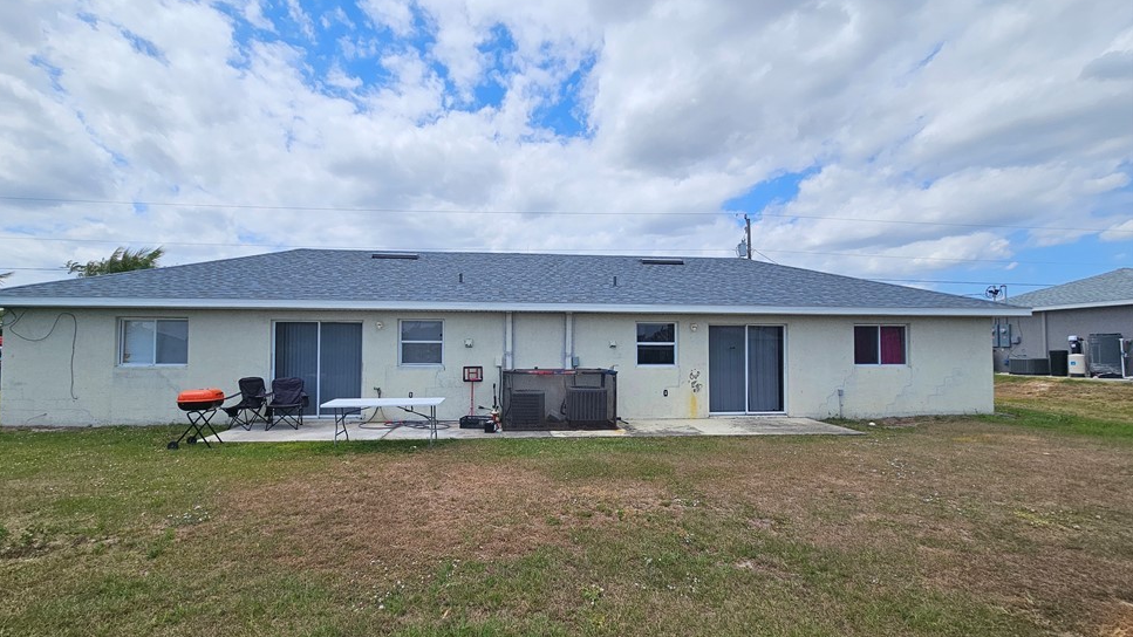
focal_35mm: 15
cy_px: 322
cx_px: 540
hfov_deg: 102.9
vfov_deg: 70.5
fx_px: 451
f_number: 2.2
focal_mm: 2.2
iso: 50
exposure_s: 1/3924
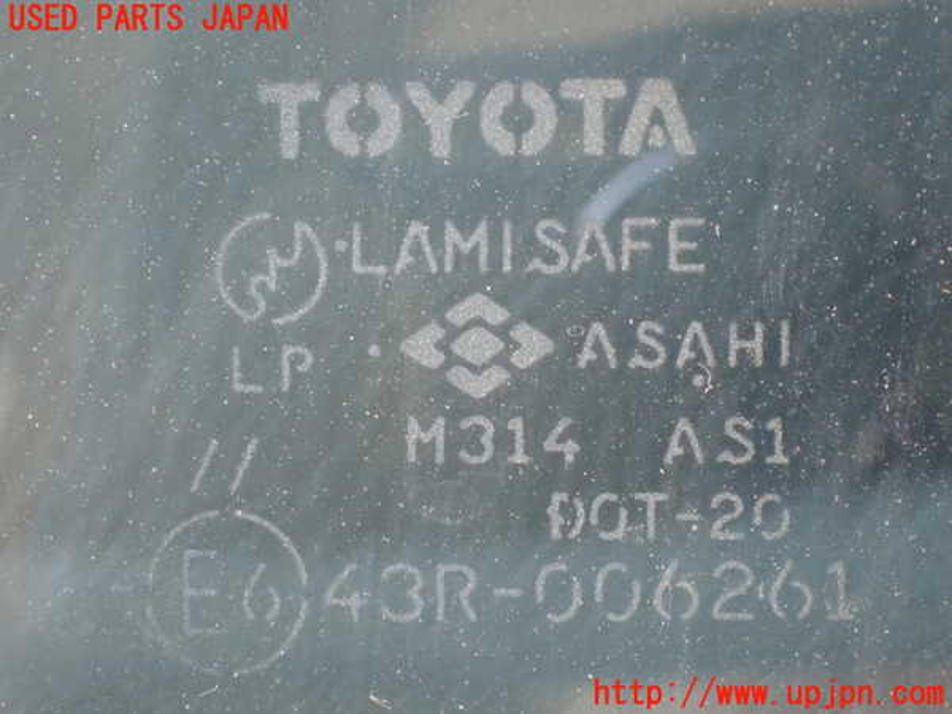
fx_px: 2750
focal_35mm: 100
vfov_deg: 14.8
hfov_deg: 19.6
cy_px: 357
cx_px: 476
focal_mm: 18
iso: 1250
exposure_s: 1/100
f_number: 4.9
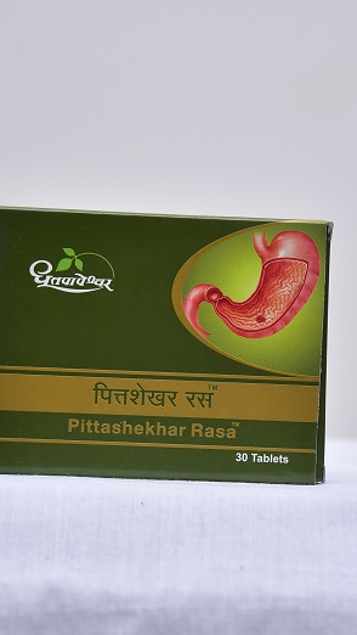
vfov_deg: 22.0
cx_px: 163
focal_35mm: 97
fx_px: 1631
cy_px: 319
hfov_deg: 12.5
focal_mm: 92
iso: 1250
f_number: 4
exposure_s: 1/125
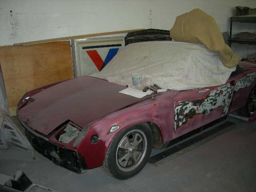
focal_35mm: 36
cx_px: 128
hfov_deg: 51.4
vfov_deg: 39.7
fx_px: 266
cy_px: 96
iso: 102
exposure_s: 1/60.1
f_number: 2.7
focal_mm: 7.5
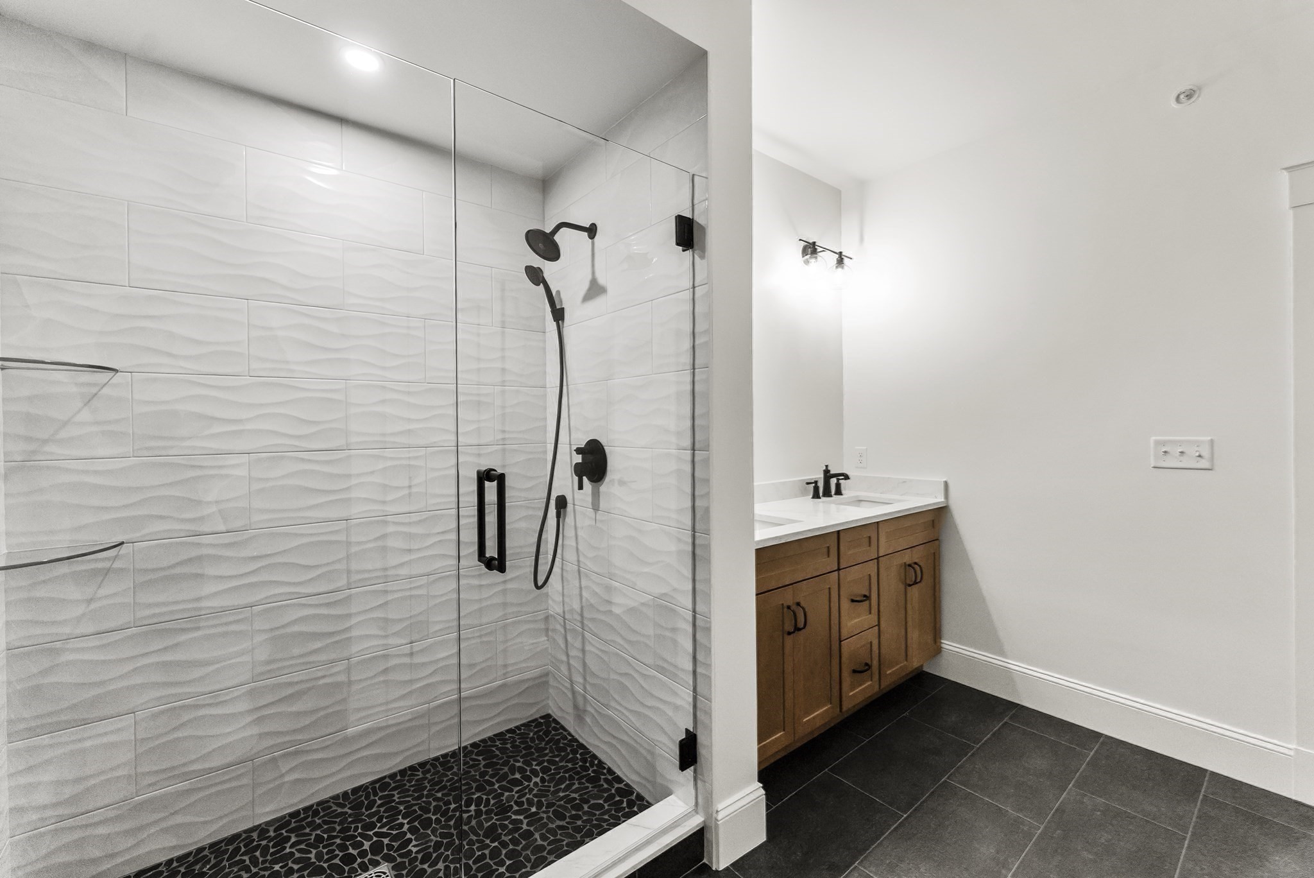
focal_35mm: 14
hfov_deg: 104.2
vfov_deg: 81.3
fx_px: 511
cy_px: 439
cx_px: 657
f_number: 5.6
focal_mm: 14
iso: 1250
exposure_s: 1/125
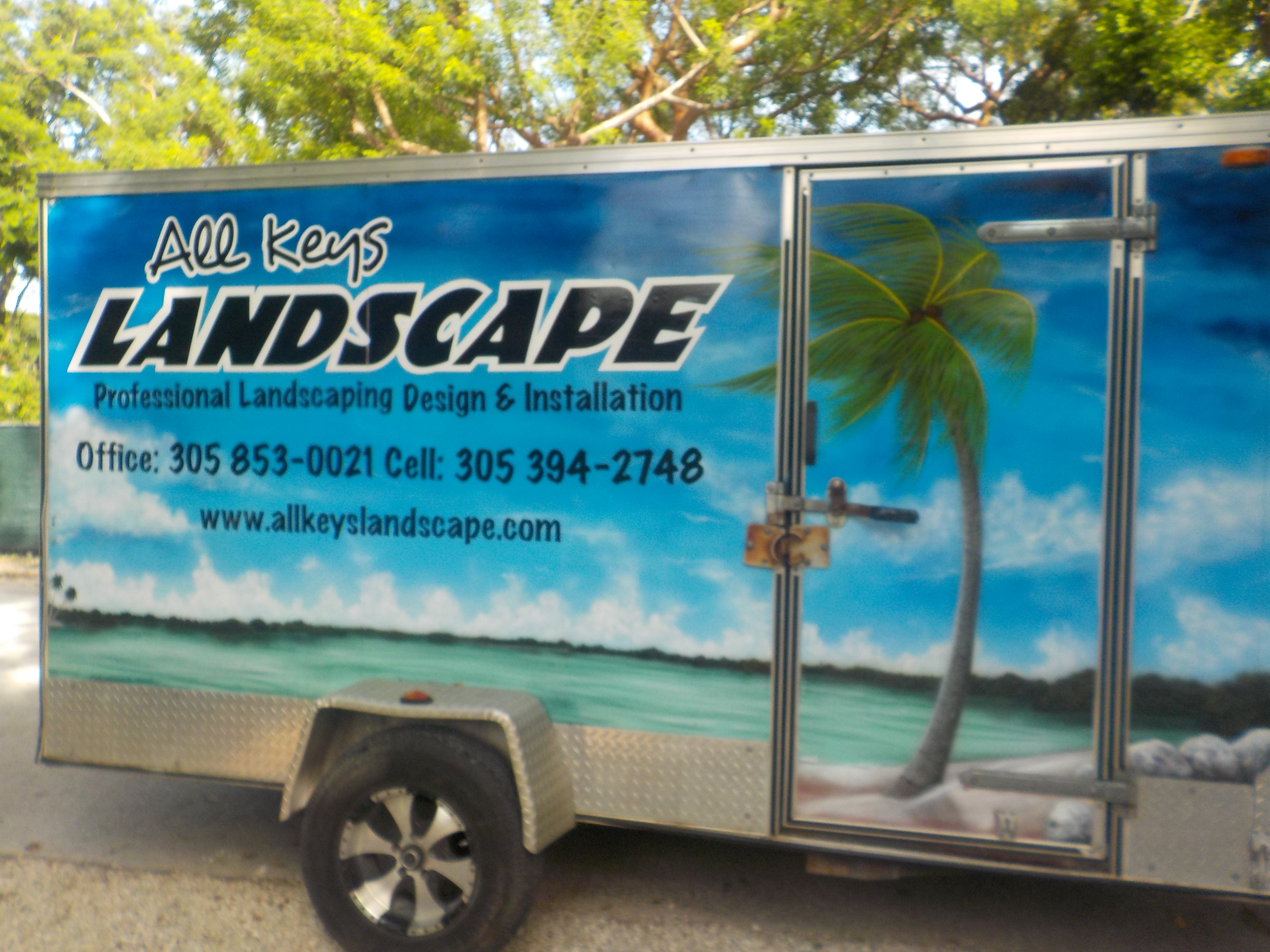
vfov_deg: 46.8
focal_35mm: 30
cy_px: 476
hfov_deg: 60.0
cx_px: 635
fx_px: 1101
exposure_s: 1/250
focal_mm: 4.1
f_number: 3.3
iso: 125
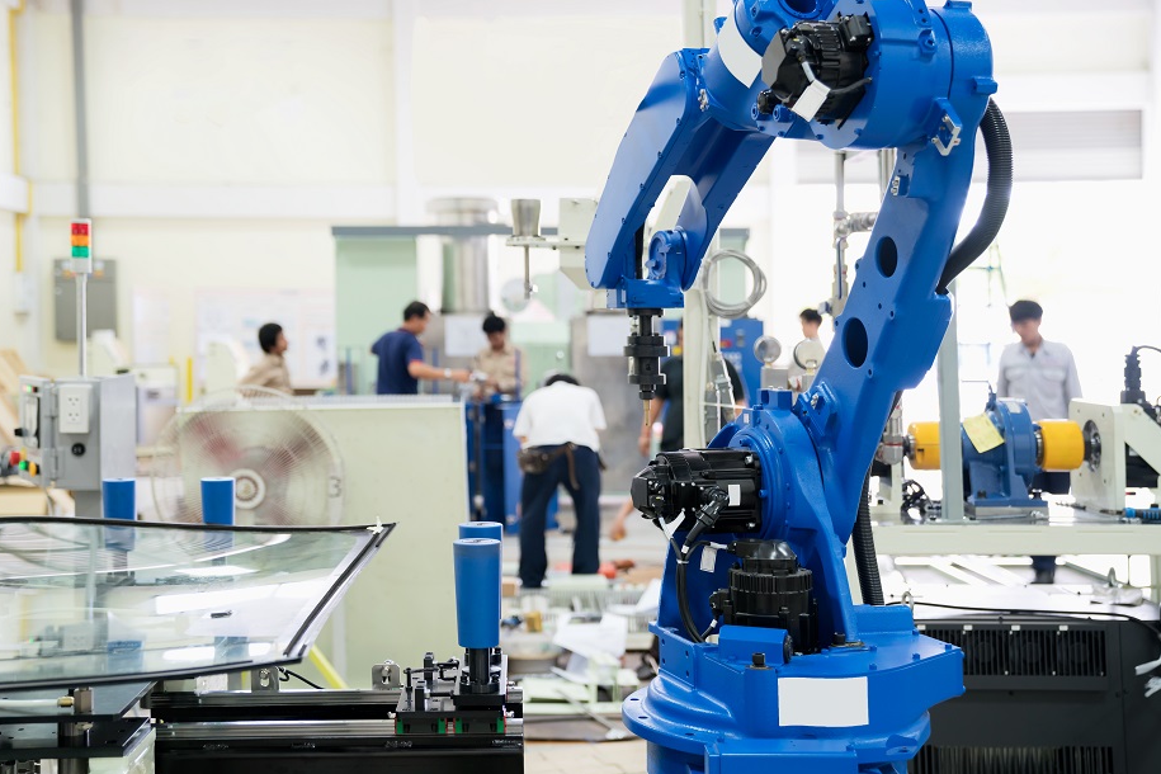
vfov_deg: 28.6
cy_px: 393
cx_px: 539
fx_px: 1516
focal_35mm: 47
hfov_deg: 41.9
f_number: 3.2
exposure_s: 1/100
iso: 640
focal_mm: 43
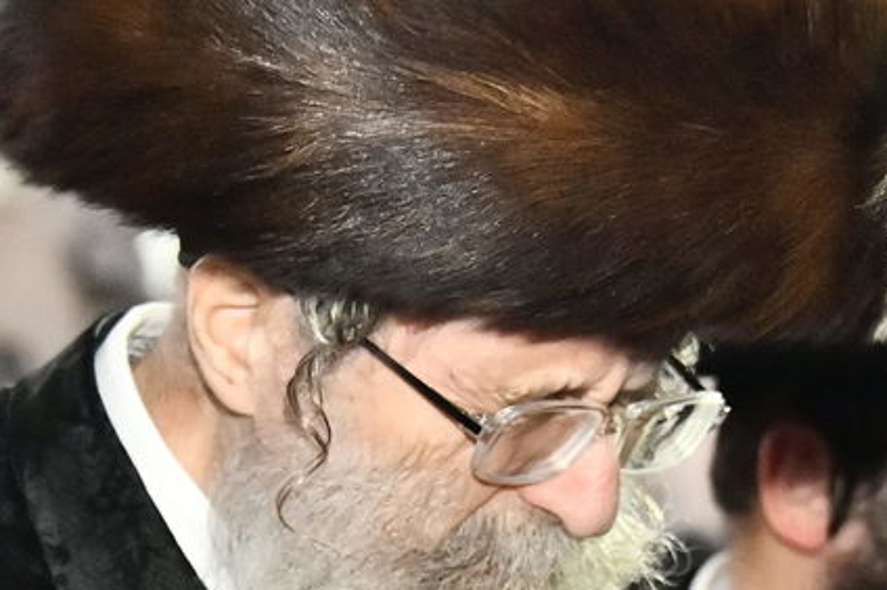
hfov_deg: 7.6
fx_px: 6672
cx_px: 473
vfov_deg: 5.1
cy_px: 558
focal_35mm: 271
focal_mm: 82
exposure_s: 1/100
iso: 6400
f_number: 5.6
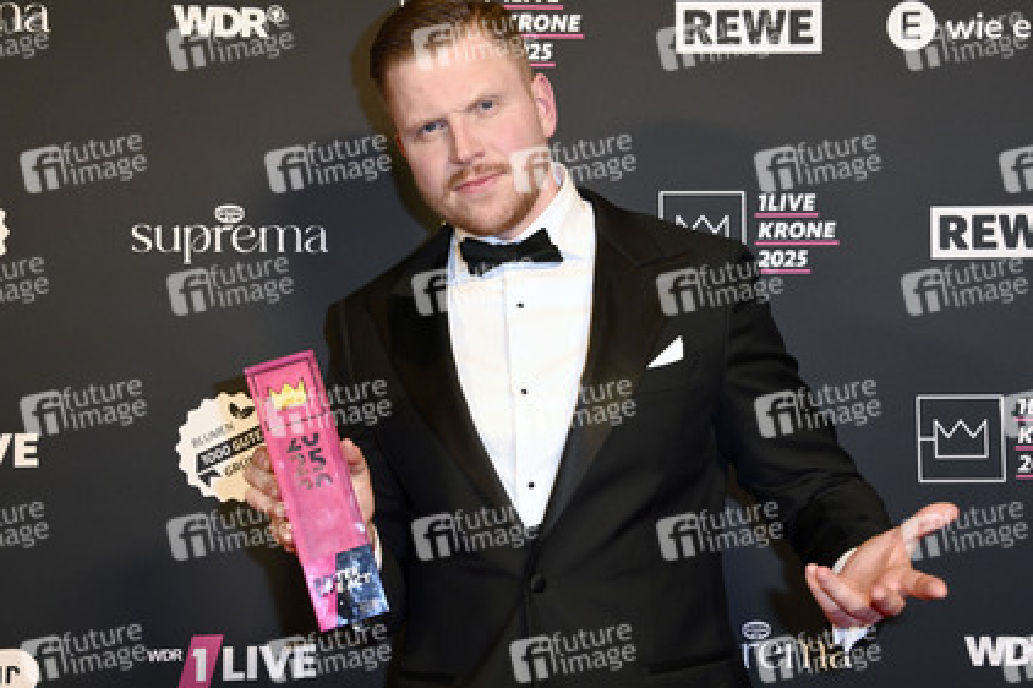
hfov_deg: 32.4
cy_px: 348
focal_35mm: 62
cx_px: 508
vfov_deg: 21.9
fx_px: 1778
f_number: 5
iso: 1600
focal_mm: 58
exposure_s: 1/200
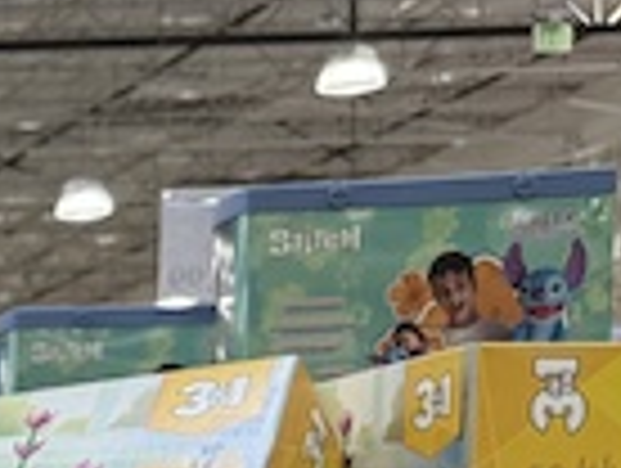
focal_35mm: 156
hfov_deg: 10.0
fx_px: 2803
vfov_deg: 8.9
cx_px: -1125
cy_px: 1006
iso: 160
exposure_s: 1/120
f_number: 1.78
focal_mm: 6.76
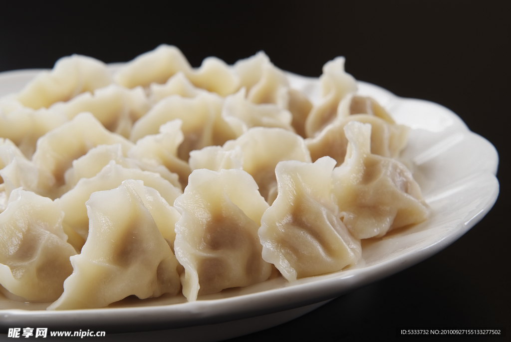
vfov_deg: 10.7
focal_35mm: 128
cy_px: 171
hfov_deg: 16.0
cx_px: 256
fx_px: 1819
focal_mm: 85
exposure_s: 1/60
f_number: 11
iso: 100
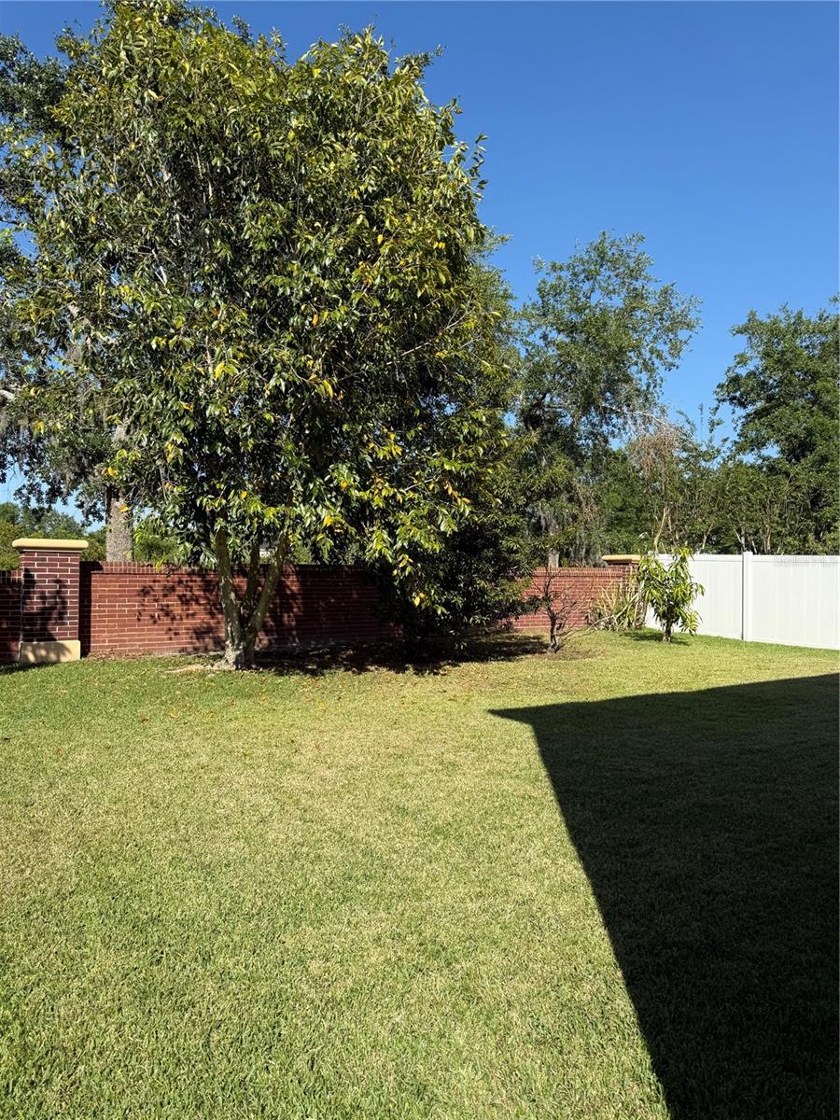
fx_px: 777
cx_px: 420
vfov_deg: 71.6
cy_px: 560
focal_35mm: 24
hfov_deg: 56.8
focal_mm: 6.76
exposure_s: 1/3584
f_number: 1.78
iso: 80
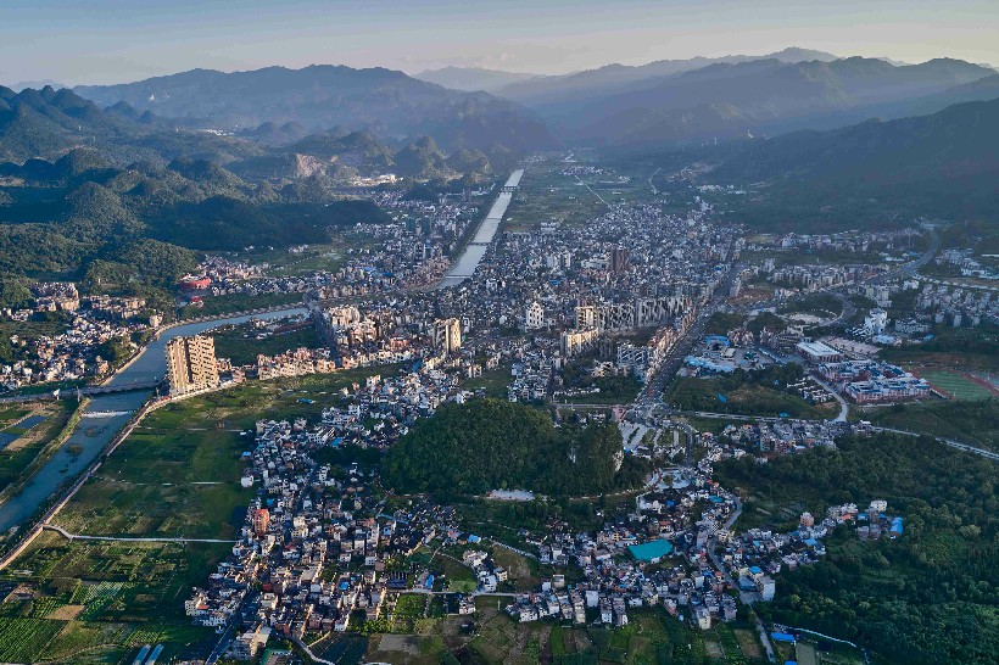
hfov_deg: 65.5
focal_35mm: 28
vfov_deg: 46.4
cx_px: 500
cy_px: 332
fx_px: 777
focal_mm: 10.26
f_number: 5.6
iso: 100
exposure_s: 1/120
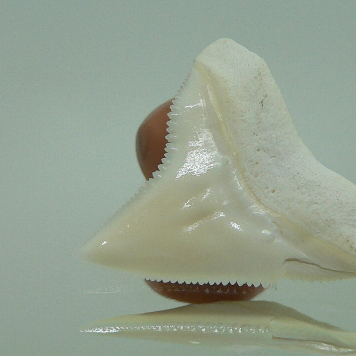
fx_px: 814
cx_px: 218
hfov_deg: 24.6
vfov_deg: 24.7
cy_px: 182
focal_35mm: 70
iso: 80
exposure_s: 1/60
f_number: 2.8
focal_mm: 4.6
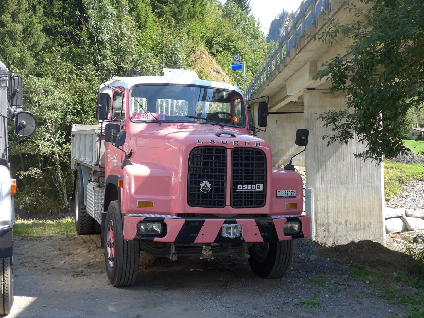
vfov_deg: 29.7
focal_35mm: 49
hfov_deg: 38.9
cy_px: 159
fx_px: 600
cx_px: 212
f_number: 3.2
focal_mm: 10.1
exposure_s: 1/250
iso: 80
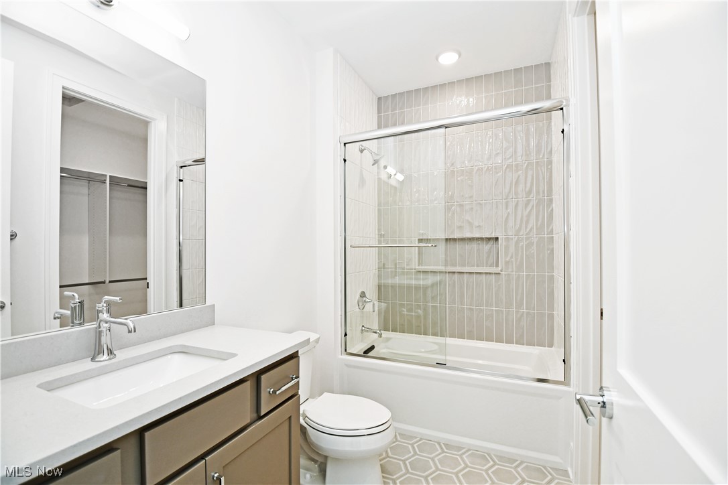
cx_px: 364
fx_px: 303
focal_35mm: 15
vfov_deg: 77.3
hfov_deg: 100.4
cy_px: 242
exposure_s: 1/60
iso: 220
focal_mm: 10
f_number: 4
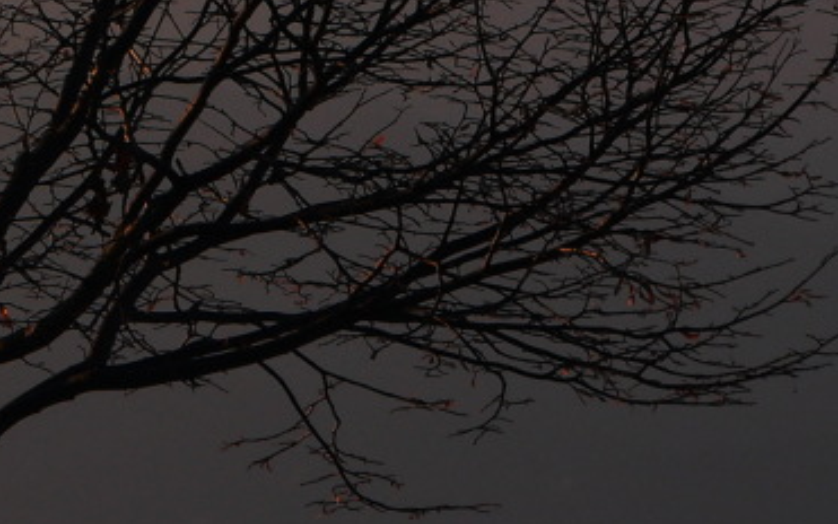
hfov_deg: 5.0
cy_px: -330
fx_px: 9502
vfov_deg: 3.1
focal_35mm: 416
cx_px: -206
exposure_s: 1/250
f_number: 4
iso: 80
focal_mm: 23.6
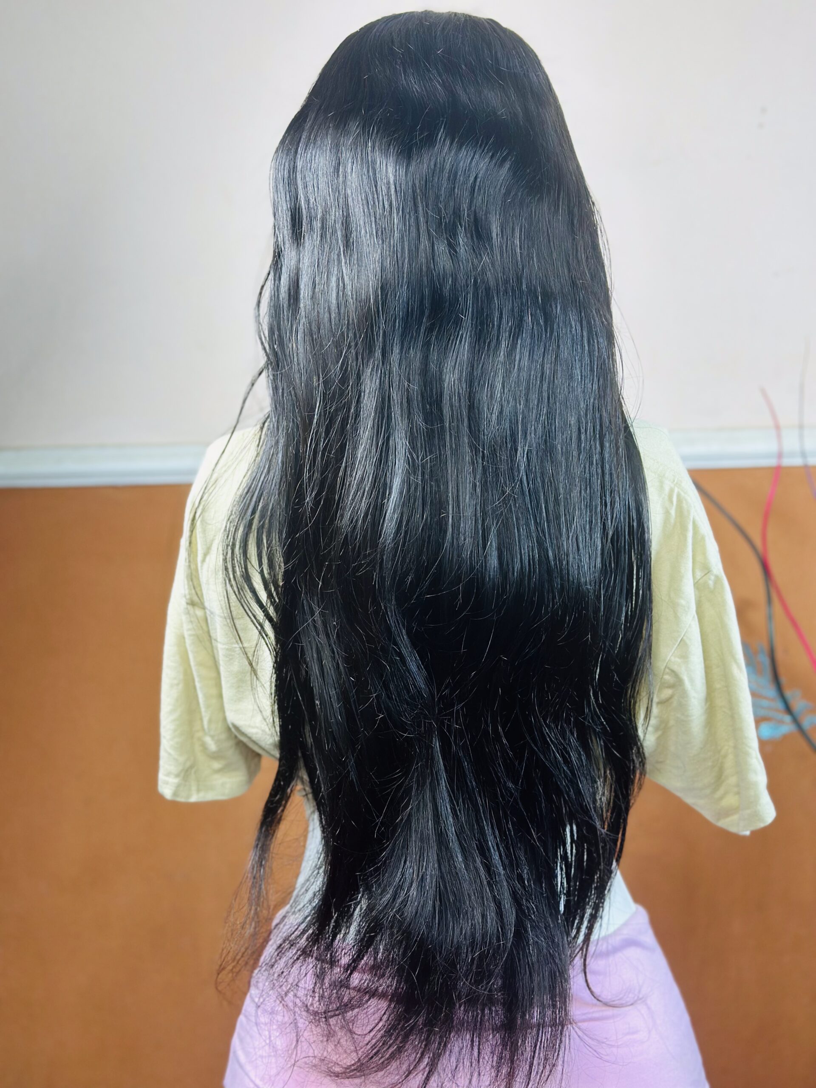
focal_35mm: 48
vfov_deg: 39.7
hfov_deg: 30.3
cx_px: 408
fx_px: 1509
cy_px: 544
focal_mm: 6.86
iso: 100
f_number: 1.78
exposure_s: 1/100
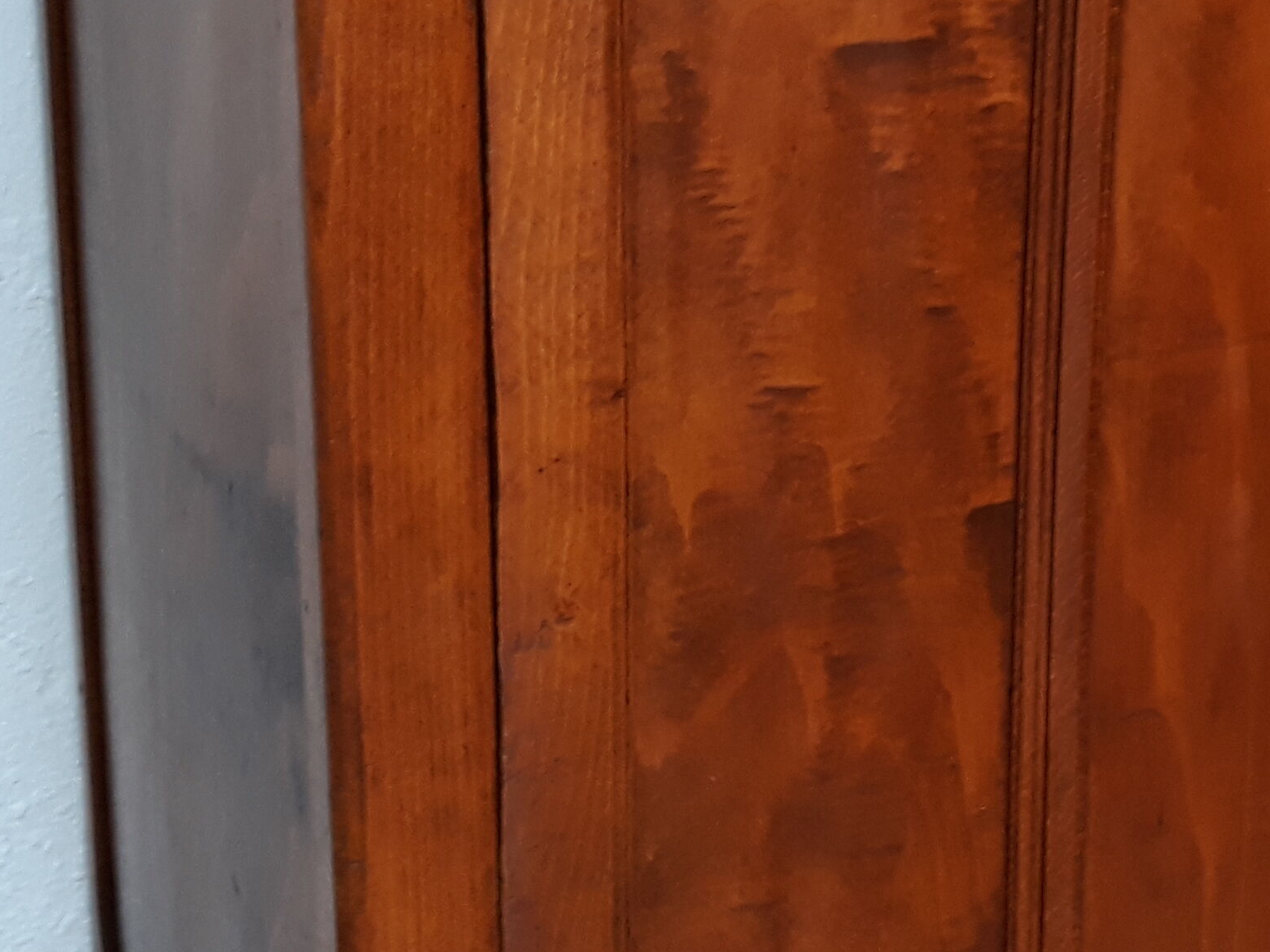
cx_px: 969
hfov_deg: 26.6
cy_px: 380
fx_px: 2642
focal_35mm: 72
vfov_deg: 20.4
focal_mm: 3.71
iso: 64
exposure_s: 1/50
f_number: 1.7
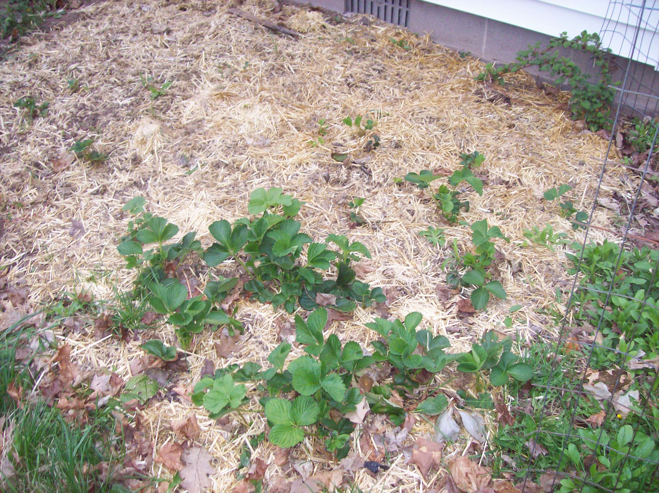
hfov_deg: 51.4
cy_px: 246
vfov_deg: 39.6
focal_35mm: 36
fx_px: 685
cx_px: 330
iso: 140
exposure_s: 1/108
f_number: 2.7
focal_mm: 6
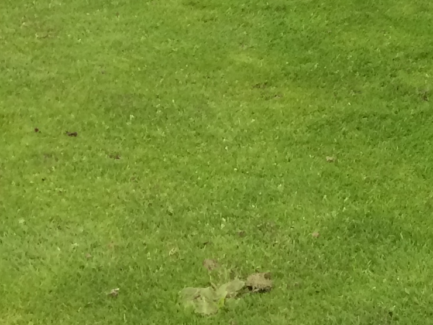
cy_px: -313
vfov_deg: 10.7
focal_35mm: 128
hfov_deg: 14.2
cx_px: 692
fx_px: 1601
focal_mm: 4.15
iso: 50
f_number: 2.2
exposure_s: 1/33
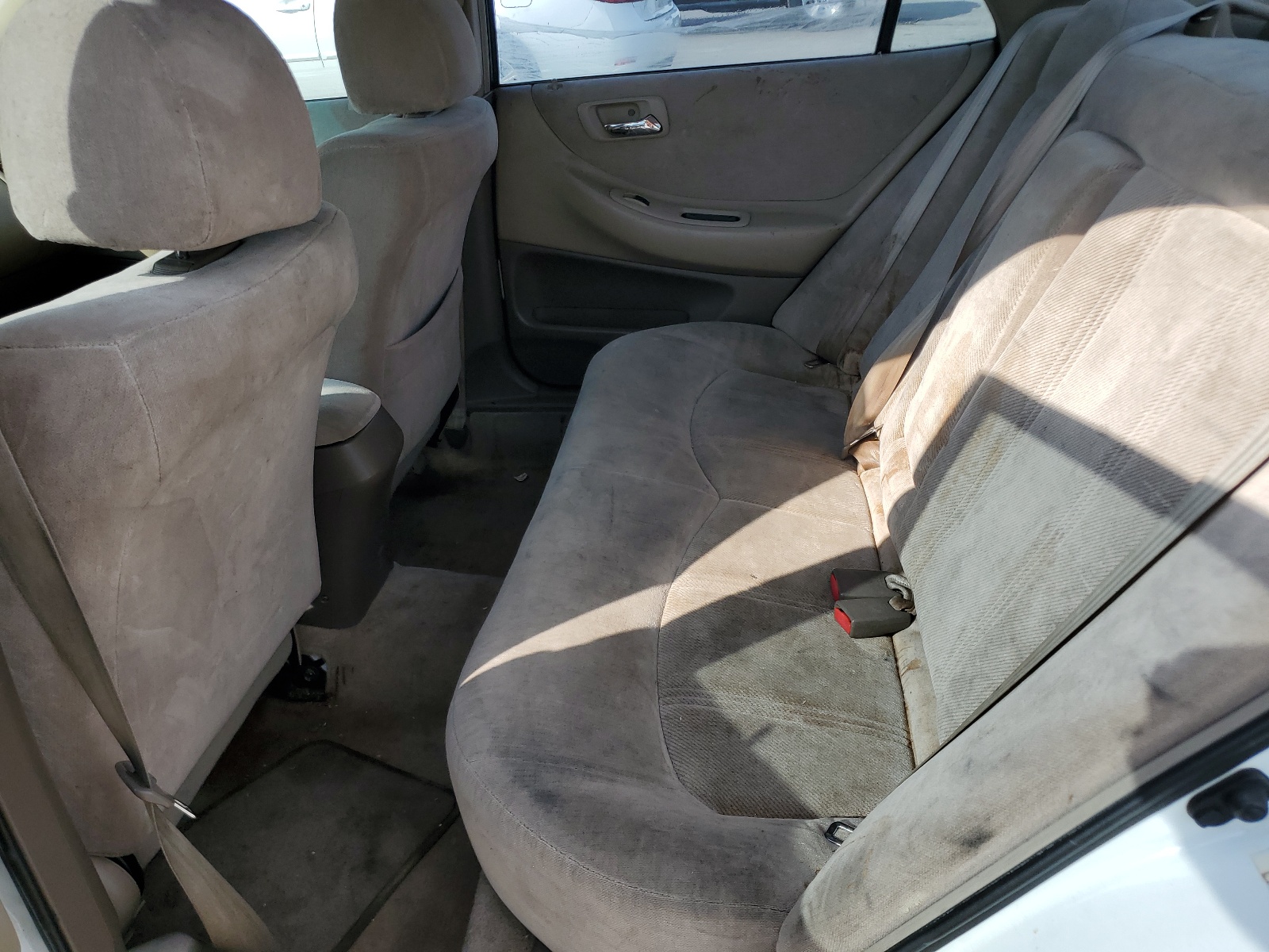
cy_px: 476
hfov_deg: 67.3
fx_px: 953
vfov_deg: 53.1
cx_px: 634
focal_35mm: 26
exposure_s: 1/1111
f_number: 1.5
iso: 50
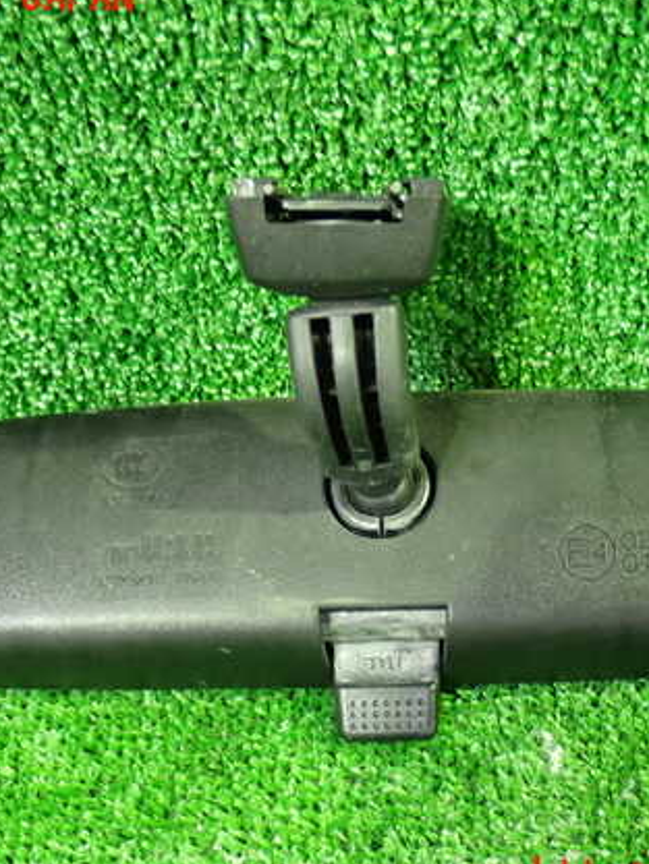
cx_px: 379
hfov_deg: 24.8
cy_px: 437
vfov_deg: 32.7
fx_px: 1474
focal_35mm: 59
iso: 800
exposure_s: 1/13
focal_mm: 7.31
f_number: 2.8
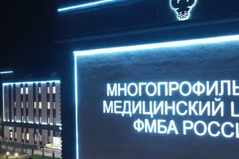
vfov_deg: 21.5
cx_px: 103
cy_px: 96
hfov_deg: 31.9
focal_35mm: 63
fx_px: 418
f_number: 2.8
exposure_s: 1/8
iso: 400
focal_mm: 10.26
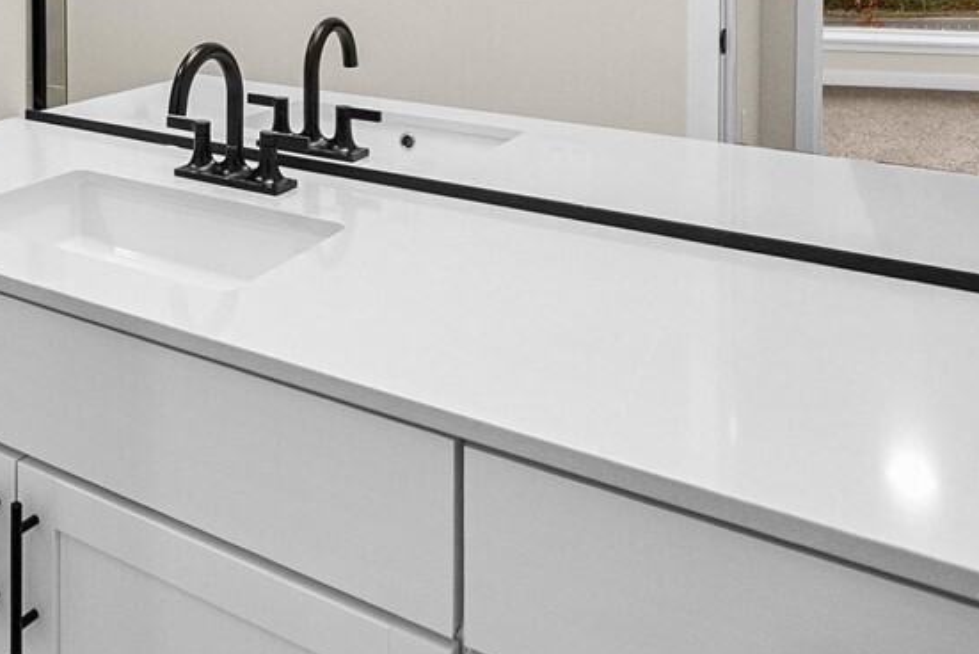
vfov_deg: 30.0
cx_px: 60
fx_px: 1088
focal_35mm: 40
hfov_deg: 43.3
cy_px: -69
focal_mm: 13
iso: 1000
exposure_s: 1/25
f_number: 7.1
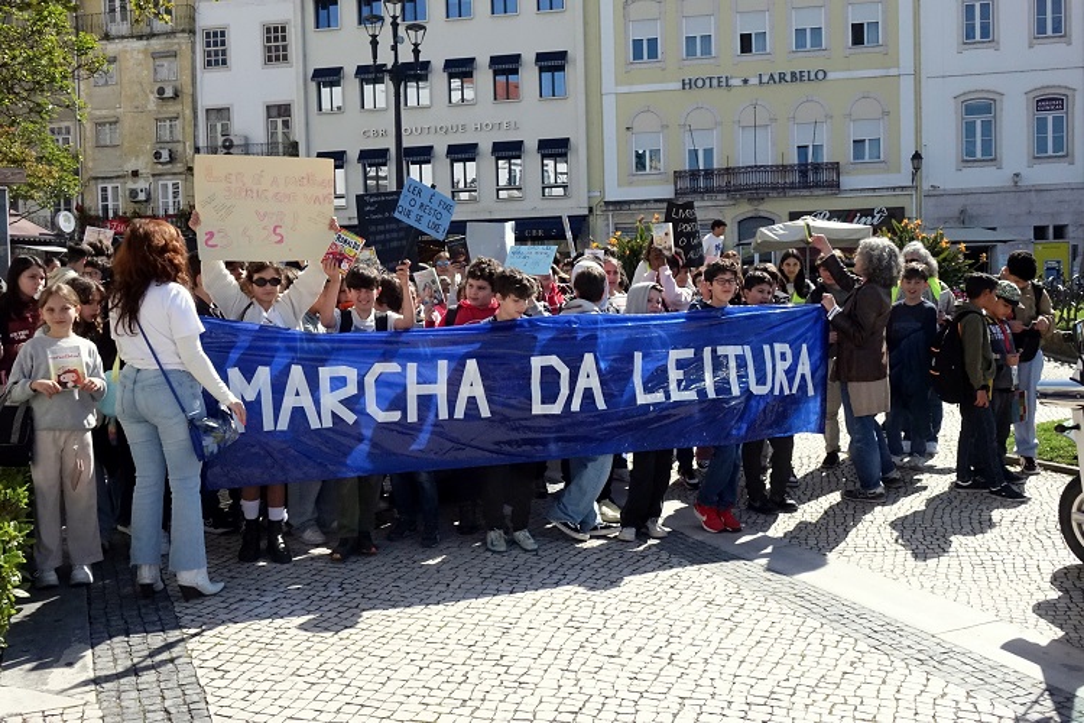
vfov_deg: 38.9
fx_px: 1024
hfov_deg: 55.8
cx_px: 542
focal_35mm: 34
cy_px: 362
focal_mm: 12.56
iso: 2000
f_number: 5.6
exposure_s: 1/640
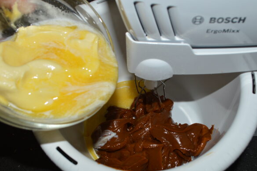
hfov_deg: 53.1
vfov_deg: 36.8
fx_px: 257
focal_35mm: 36
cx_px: 133
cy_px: 98
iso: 100
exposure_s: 1/60
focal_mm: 20
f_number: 8
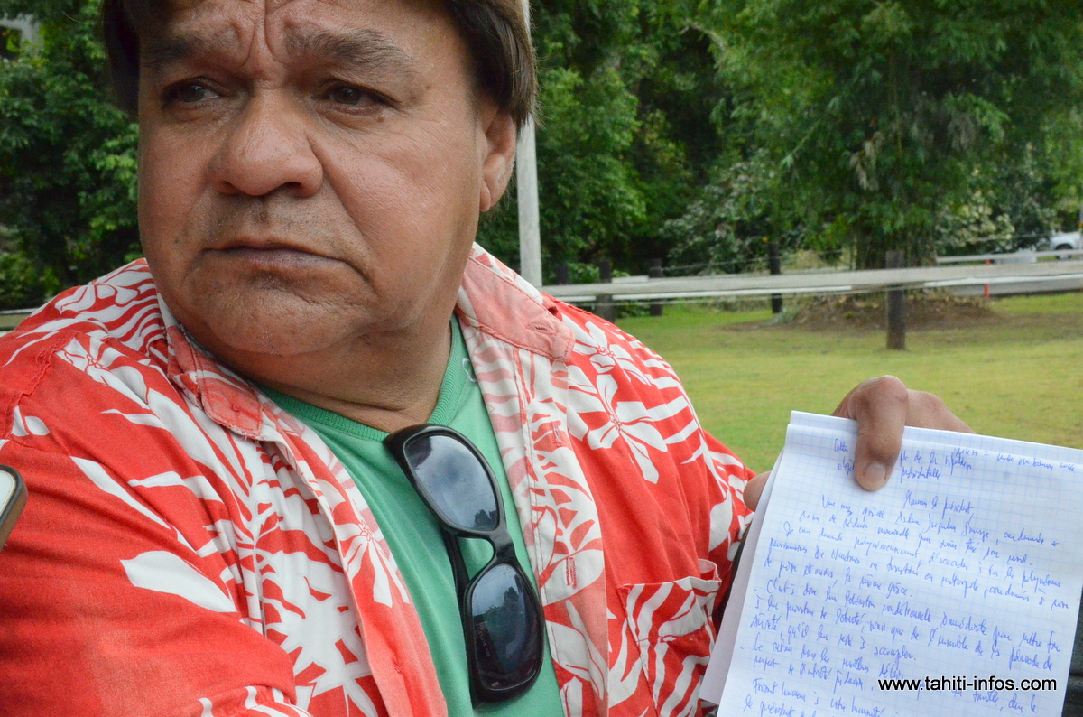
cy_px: 358
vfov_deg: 27.9
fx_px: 1441
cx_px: 542
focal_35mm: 48
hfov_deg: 41.2
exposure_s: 1/1600
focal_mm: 32
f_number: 20
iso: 5000
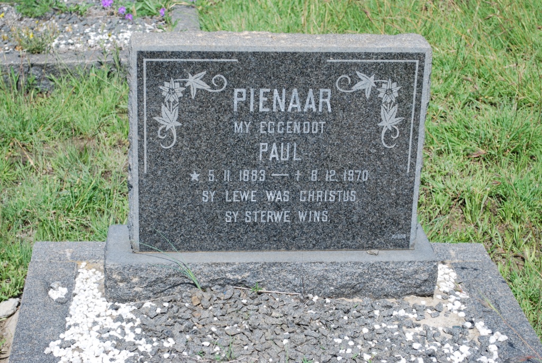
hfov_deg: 24.6
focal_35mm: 82
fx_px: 1243
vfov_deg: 16.6
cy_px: 182
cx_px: 271
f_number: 8
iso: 100
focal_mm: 55
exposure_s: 1/250
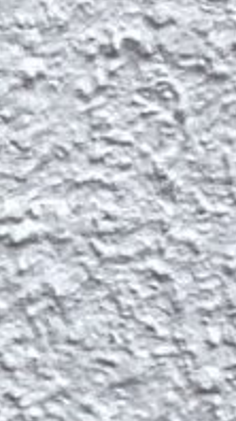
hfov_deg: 4.3
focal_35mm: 258
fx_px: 2878
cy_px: 607
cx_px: -775
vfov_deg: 8.2
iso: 25
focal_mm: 3.3
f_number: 2.4
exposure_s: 1/392
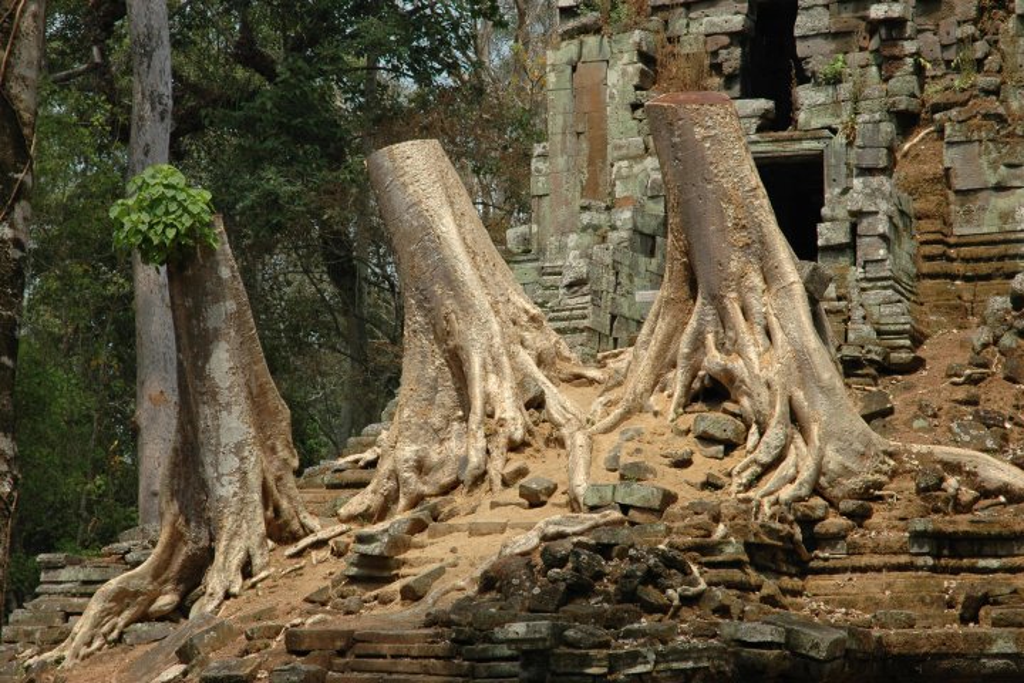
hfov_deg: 19.5
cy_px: 342
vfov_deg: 13.0
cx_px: 512
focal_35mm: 105
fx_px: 2986
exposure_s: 1/320
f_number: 9
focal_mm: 70
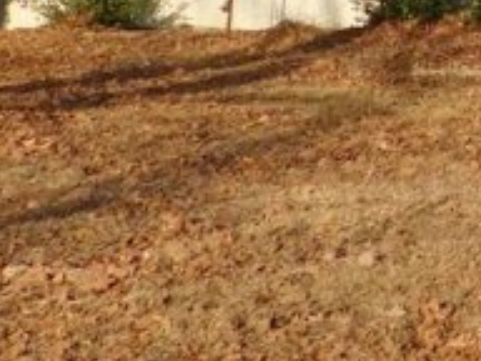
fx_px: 2001
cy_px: -509
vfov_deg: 9.2
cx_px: 1060
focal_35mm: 144
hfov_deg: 11.8
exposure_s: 1/1250
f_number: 3
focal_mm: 4
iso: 125
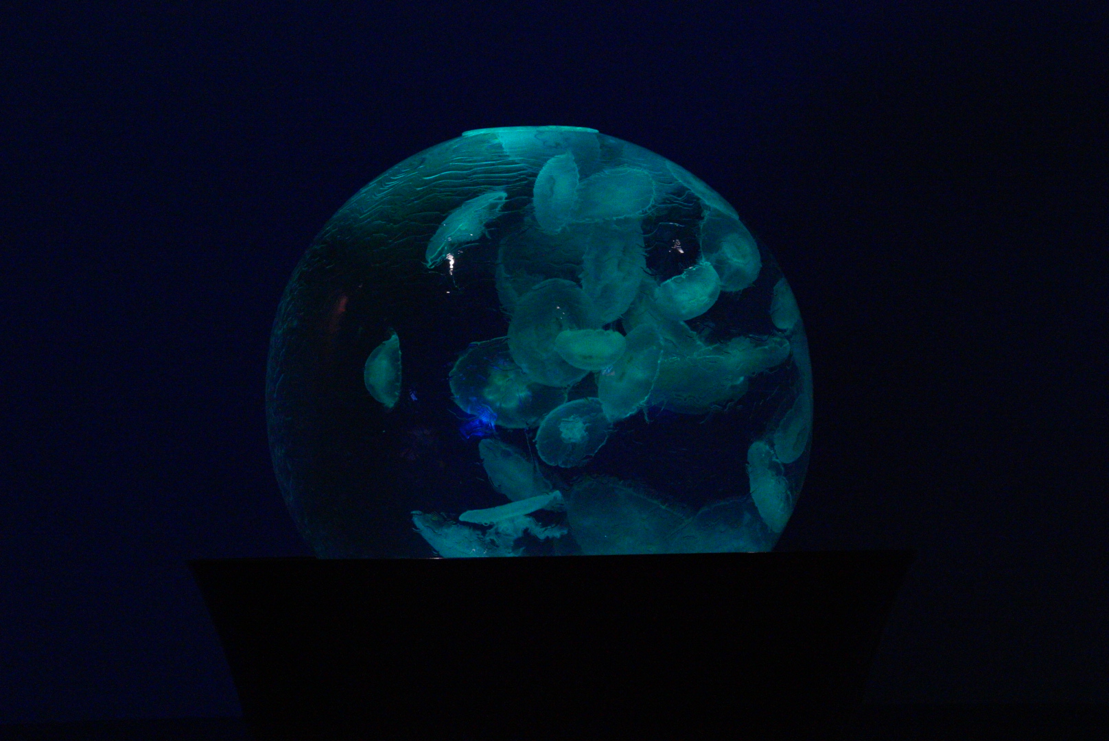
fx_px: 4162
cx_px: 554
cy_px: 370
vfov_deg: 10.2
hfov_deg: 15.2
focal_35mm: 135
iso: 10000
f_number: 5.6
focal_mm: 90
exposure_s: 1/160
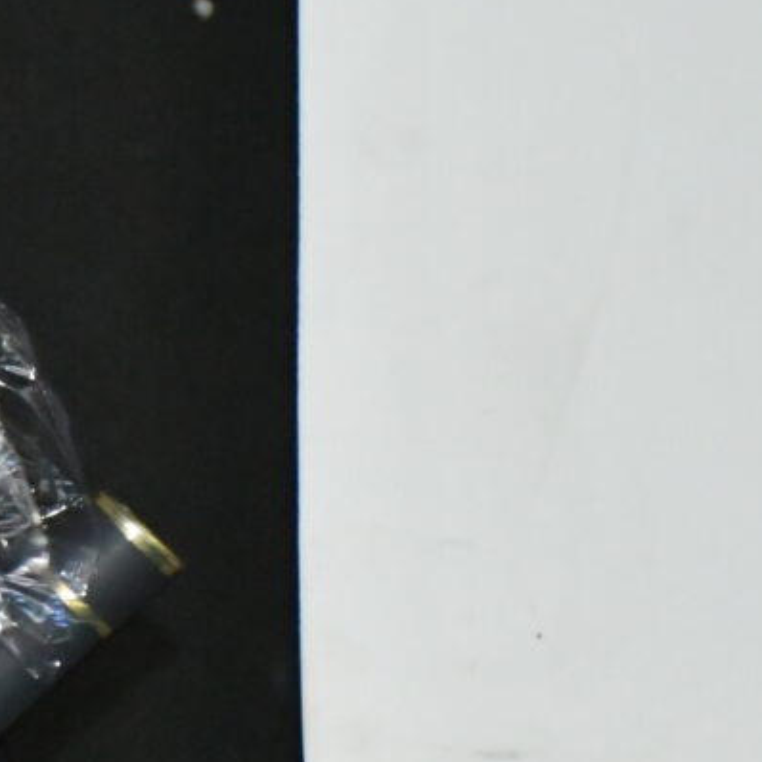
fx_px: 9190
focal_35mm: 369
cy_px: 544
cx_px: -835
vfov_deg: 4.7
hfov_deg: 4.7
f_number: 5
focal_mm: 60
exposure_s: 1/60
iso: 6400
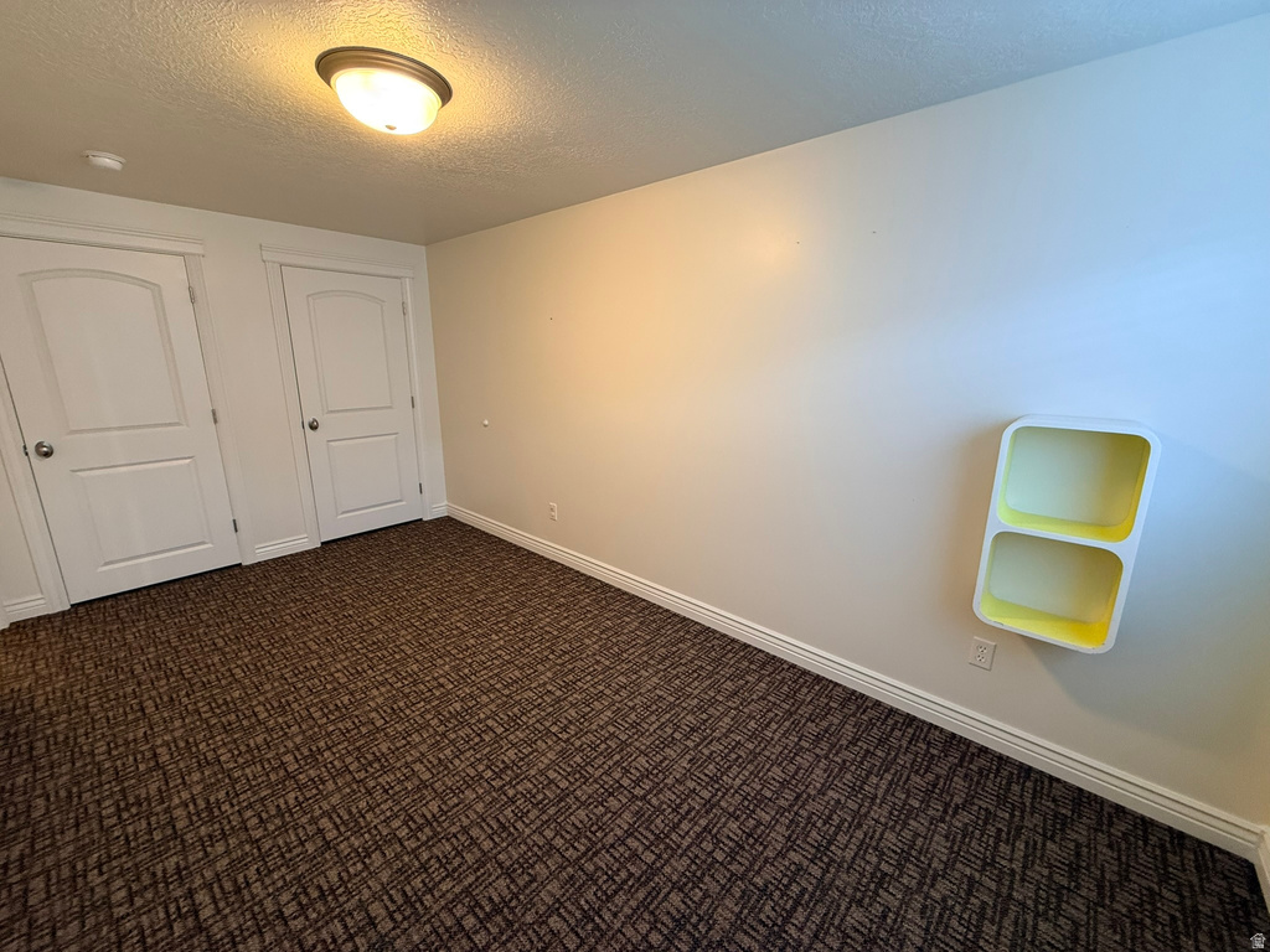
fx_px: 514
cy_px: 476
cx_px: 635
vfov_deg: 85.7
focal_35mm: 14
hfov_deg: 102.1
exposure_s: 1/60
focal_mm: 2.22
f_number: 2.2
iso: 160
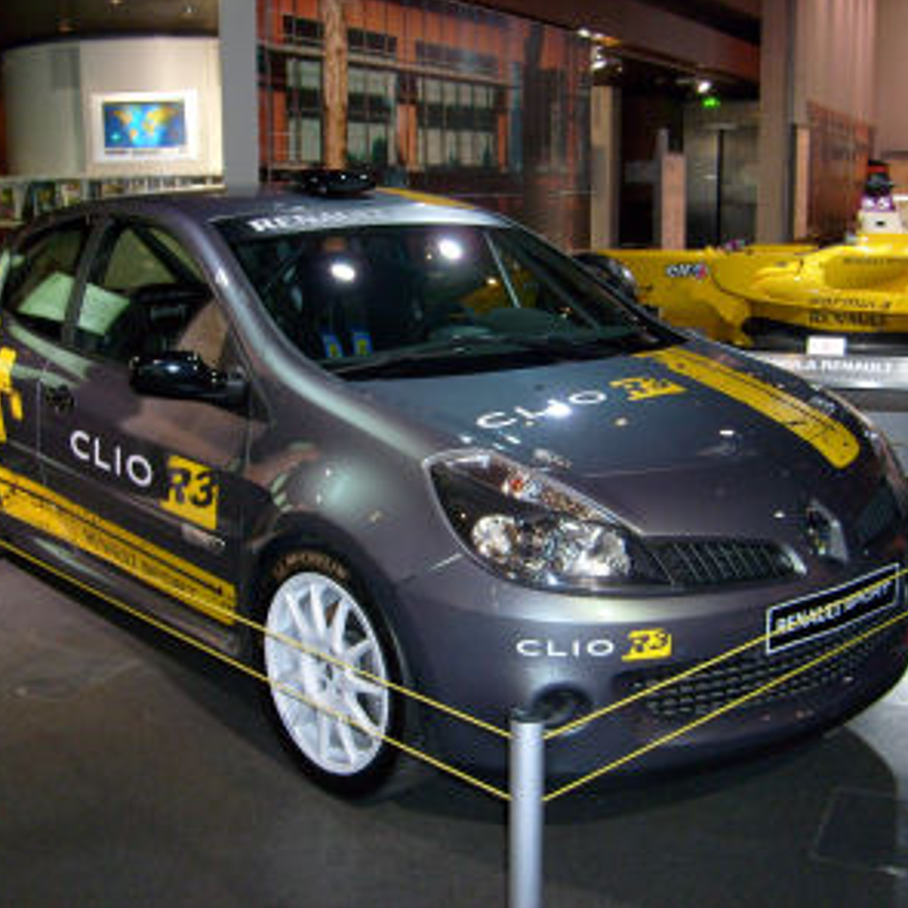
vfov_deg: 40.0
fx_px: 1246
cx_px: 449
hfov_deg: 40.0
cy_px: 449
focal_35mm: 42
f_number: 2.8
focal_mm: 5.8
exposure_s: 1/45
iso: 100
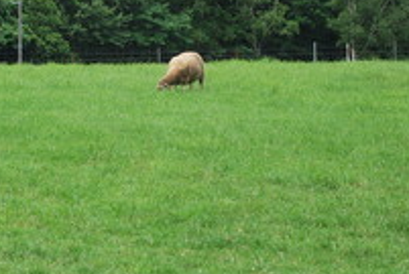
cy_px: -43
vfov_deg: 7.0
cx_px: -10
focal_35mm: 197
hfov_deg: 10.3
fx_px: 2245
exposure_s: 1/200
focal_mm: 55
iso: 100
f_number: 7.1
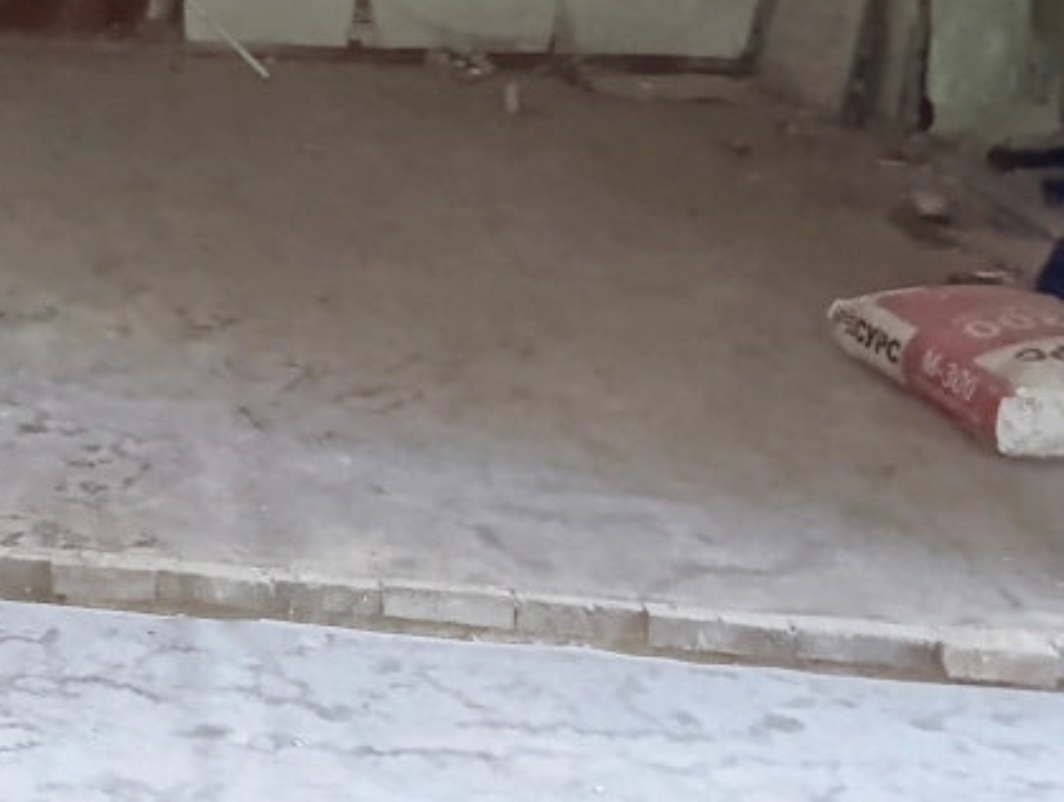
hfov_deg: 23.3
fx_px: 2125
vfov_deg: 20.2
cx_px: -476
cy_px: -130
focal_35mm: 69
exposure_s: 1/20
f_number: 1.6
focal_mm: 6.14
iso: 8000
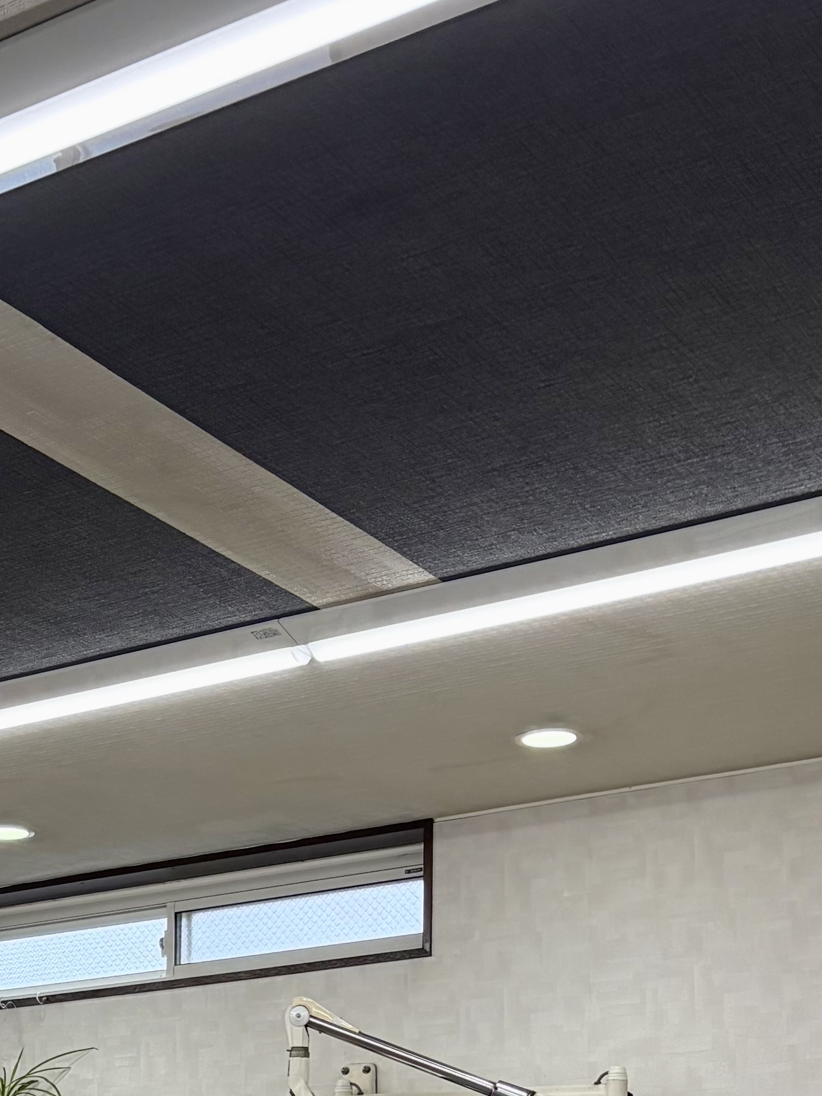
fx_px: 2280
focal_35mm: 72
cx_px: 28
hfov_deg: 19.9
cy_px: 1384
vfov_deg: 24.1
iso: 125
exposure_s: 1/149
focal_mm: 5.96
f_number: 1.6
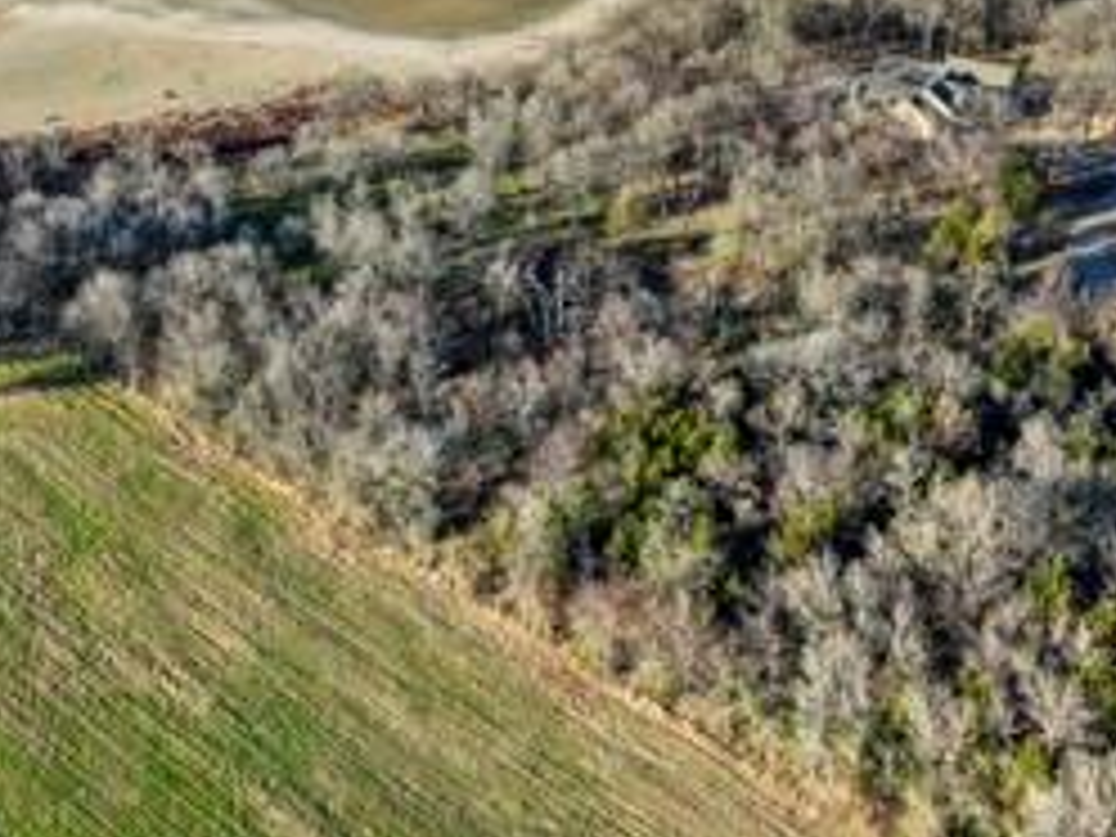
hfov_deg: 33.2
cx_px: 531
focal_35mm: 58
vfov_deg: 24.9
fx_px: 1870
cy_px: 198
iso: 200
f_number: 1.8
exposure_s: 1/1500
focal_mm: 8.67
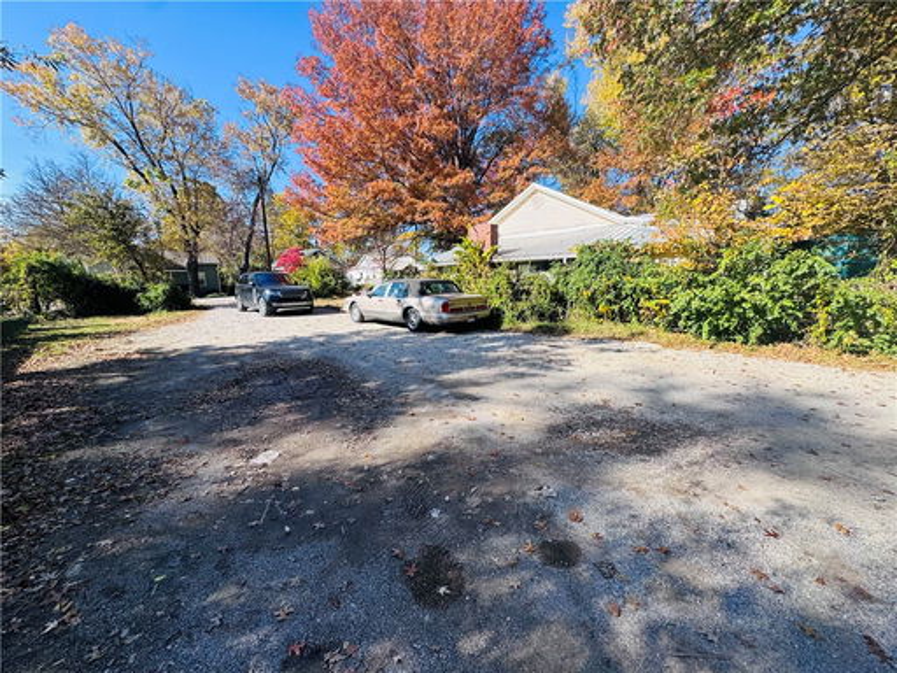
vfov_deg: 85.7
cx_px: 448
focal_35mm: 14
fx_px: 363
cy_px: 336
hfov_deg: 102.1
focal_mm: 2.22
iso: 40
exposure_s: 1/879
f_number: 2.2
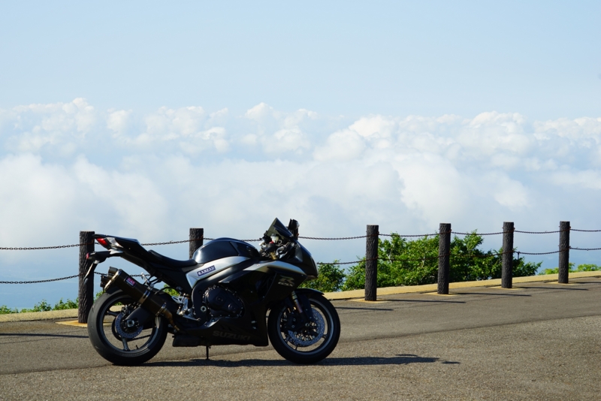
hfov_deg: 22.6
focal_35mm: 90
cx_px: 300
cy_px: 200
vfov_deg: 15.2
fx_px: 1503
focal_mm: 90
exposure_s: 1/160
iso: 100
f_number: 9
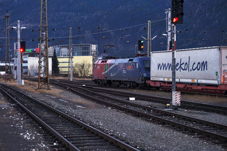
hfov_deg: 30.5
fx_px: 416
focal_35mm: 66
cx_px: 114
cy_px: 76
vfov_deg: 20.6
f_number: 5.6
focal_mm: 44
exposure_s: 1/60
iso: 200
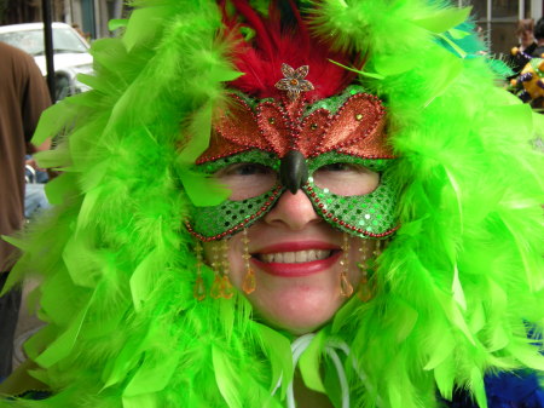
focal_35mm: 52
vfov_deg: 28.0
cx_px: 272
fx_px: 817
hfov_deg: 36.8
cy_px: 204
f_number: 3.8
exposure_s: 1/83
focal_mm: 8.8
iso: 64
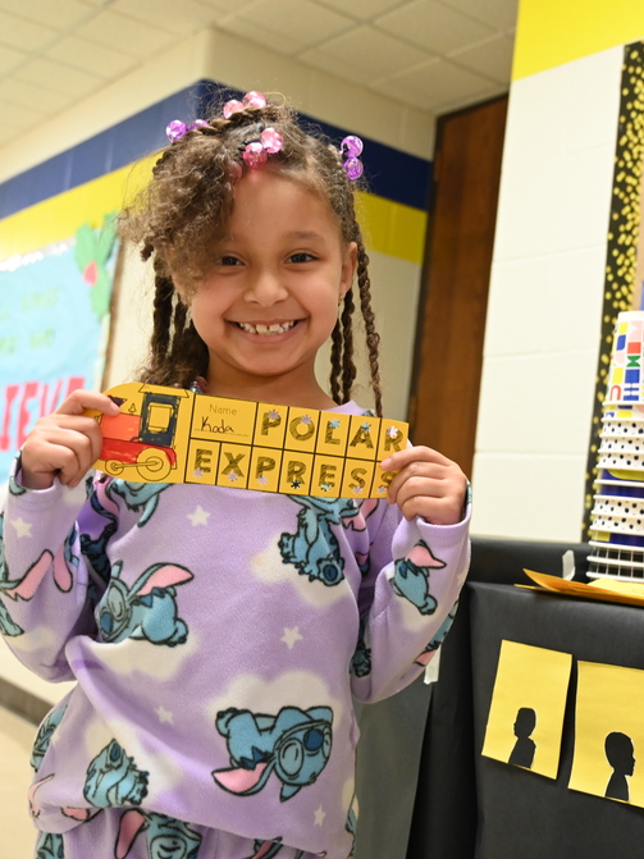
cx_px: 449
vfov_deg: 43.0
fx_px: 1092
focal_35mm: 44
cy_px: 426
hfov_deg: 32.5
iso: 3200
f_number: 4
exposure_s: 1/125
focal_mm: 30
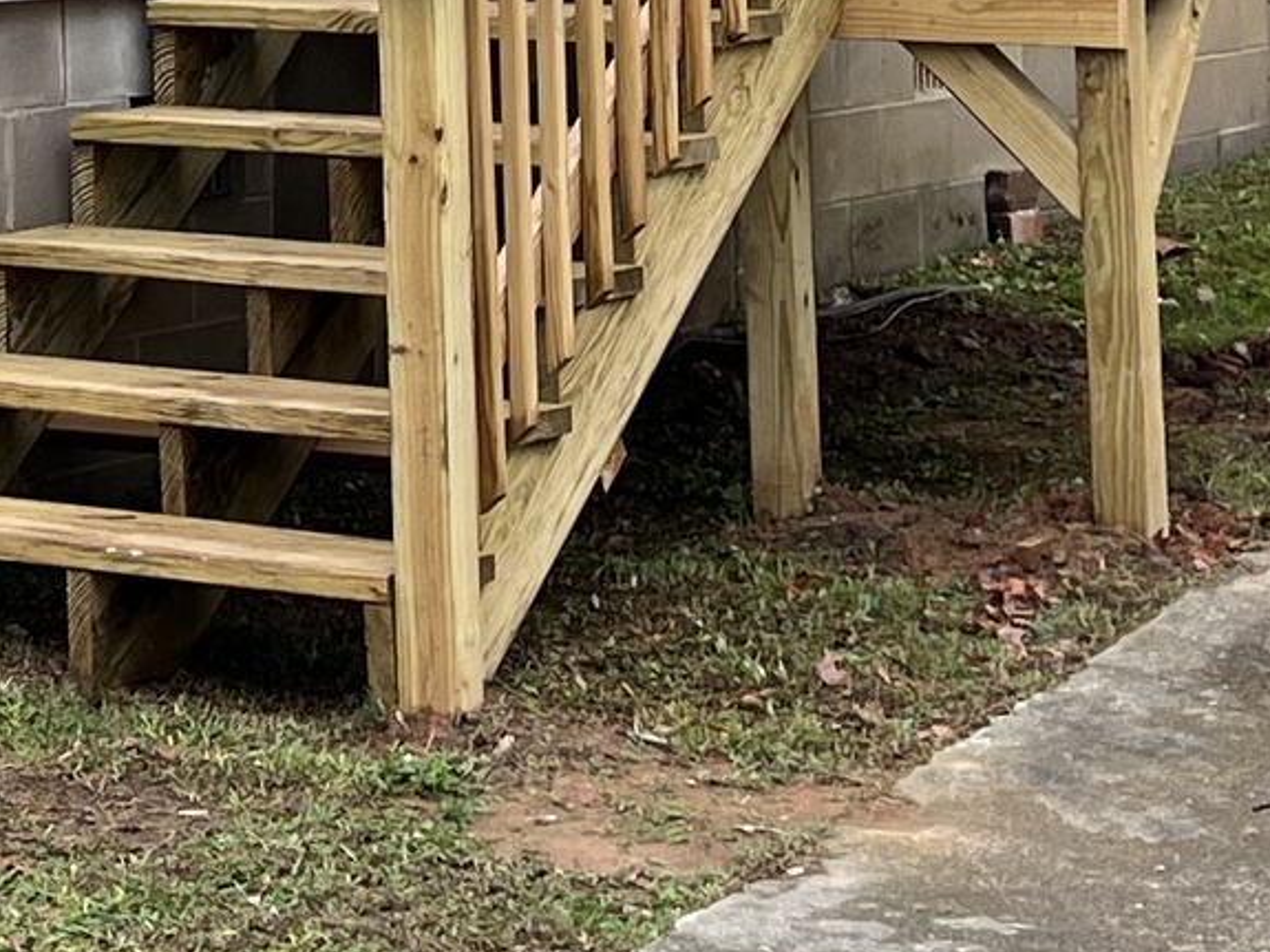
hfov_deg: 13.7
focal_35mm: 139
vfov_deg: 10.2
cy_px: -618
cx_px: -391
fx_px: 5099
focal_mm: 5.7
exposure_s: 1/324
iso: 50
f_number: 1.5
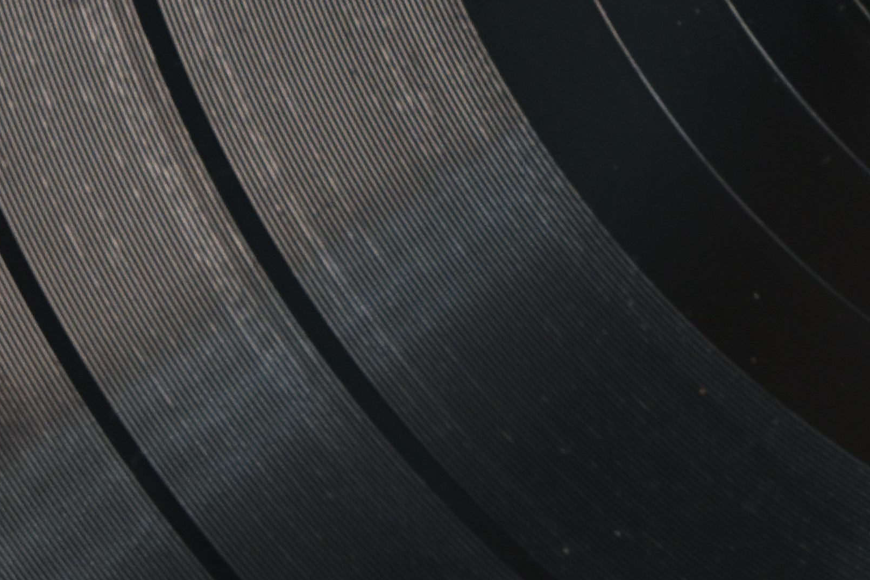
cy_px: -891
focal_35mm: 434
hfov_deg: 4.7
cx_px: 1663
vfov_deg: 3.1
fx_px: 10488
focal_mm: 85
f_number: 4
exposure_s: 1/100
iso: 1000
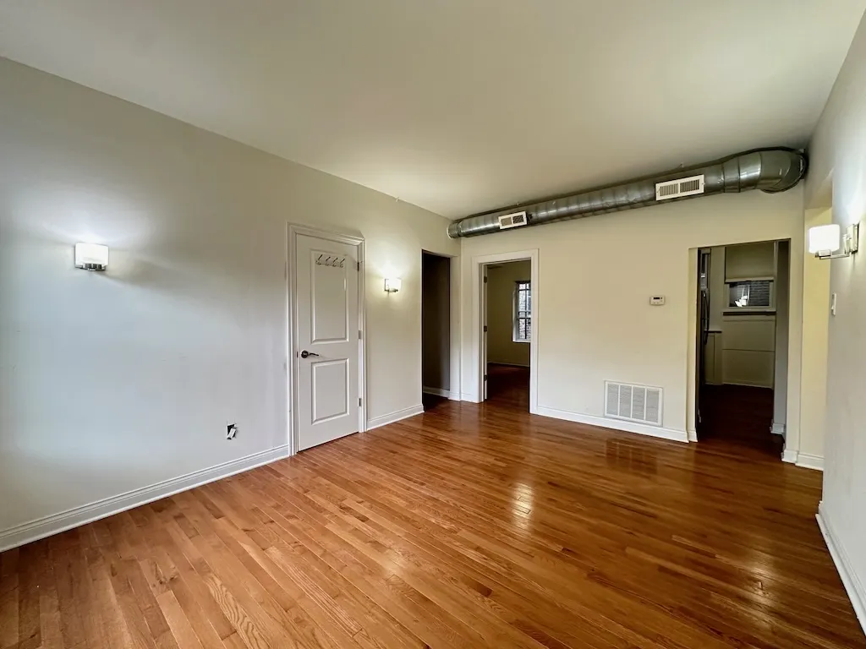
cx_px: 433
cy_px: 324
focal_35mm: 14
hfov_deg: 102.1
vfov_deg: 85.7
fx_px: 350
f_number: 2.2
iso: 320
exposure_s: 1/60
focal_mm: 2.22
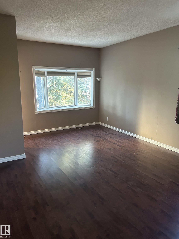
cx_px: 90
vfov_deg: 67.3
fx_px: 179
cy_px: 120
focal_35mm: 26
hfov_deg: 53.1
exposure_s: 1/60
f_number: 1.5
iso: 320
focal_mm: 5.7
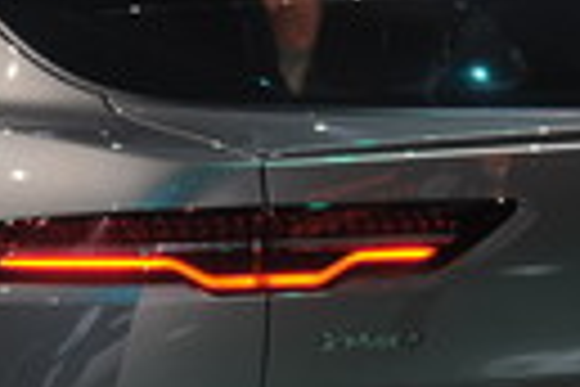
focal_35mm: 223
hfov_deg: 9.2
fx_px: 3592
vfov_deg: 6.2
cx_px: 40
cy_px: 245
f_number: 4
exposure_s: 1/125
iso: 500
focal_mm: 48
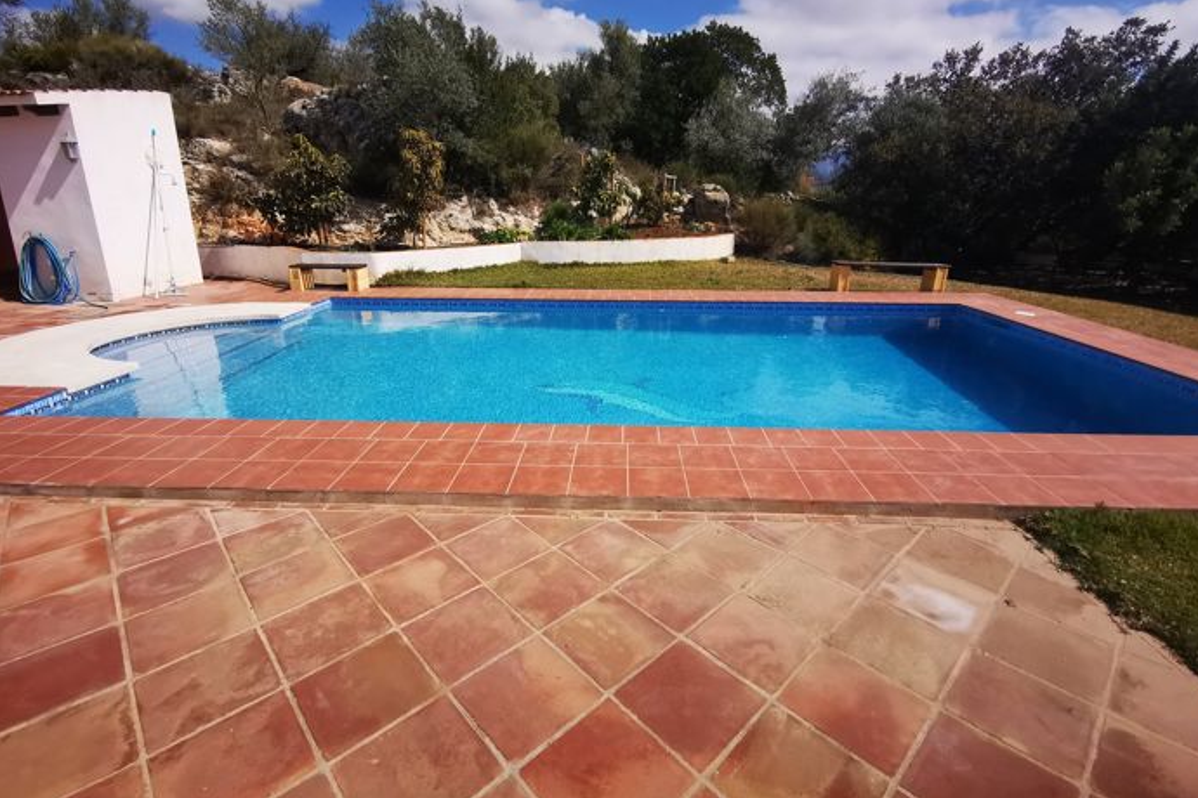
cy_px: 343
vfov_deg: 70.1
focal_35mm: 17
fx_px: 566
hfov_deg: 93.3
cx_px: 609
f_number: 2.2
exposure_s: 1/1976
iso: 50
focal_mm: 2.35
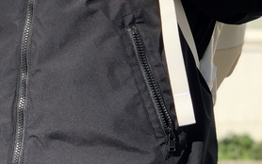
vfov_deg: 9.9
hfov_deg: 15.8
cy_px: 26
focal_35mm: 132
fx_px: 943
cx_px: 106
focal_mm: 6
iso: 16
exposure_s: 1/521
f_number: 2.4
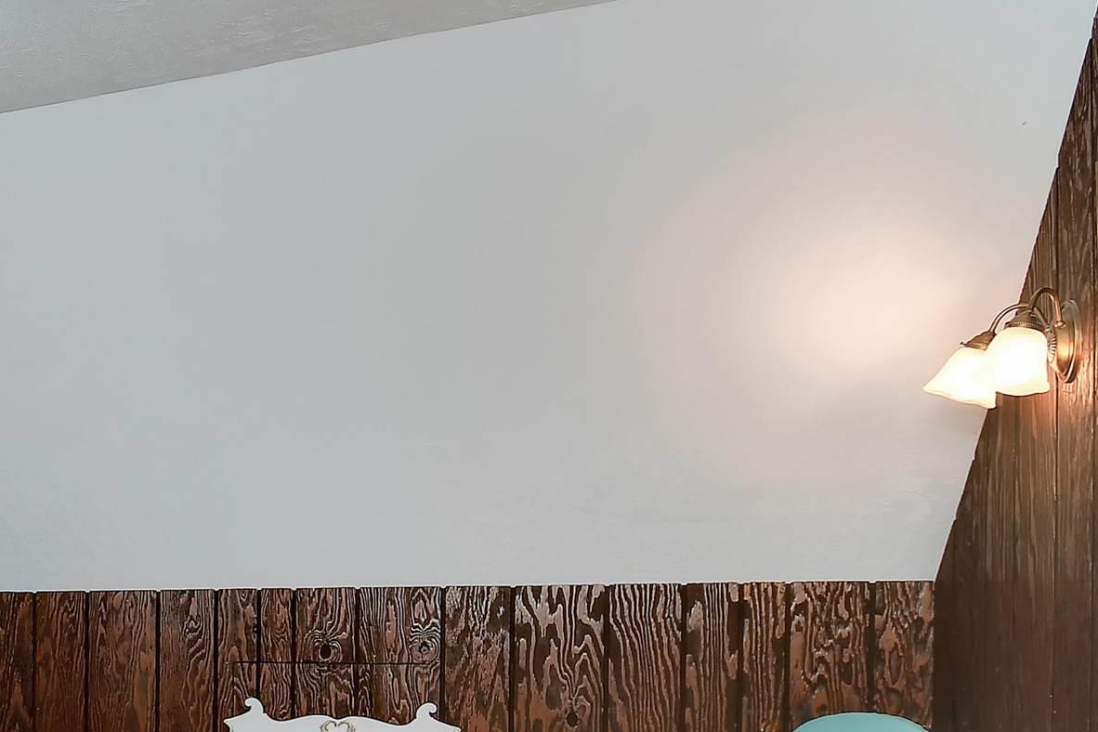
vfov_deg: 32.5
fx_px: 1189
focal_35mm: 39
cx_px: -150
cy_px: 662
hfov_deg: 39.2
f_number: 4.5
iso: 400
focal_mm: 10
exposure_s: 1/60
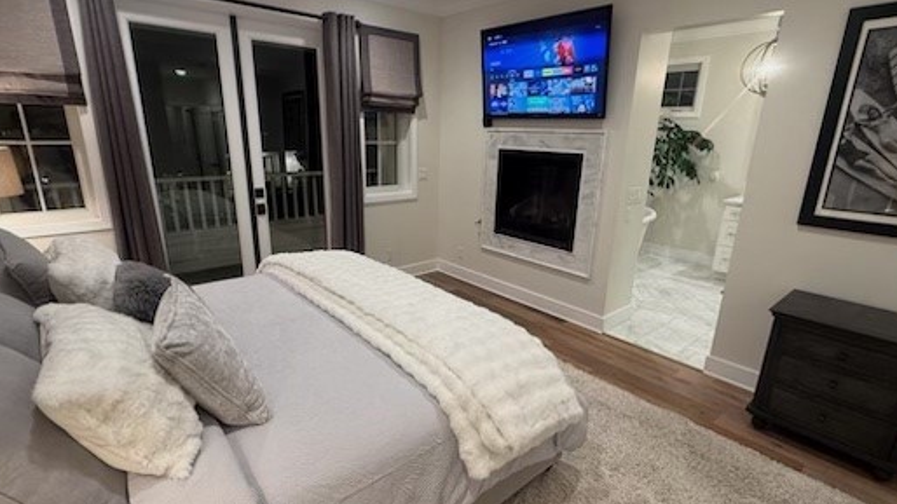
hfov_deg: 89.6
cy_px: 265
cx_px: 447
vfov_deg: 58.3
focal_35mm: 19
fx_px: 452
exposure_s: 1/60
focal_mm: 2.22
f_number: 2.2
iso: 200
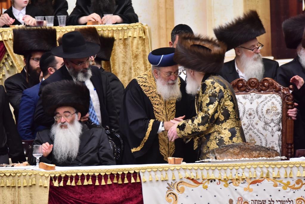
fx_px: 3220
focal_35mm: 380
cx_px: 152
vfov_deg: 3.6
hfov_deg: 5.4
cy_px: 102
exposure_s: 1/250
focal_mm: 380
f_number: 6
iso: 2000
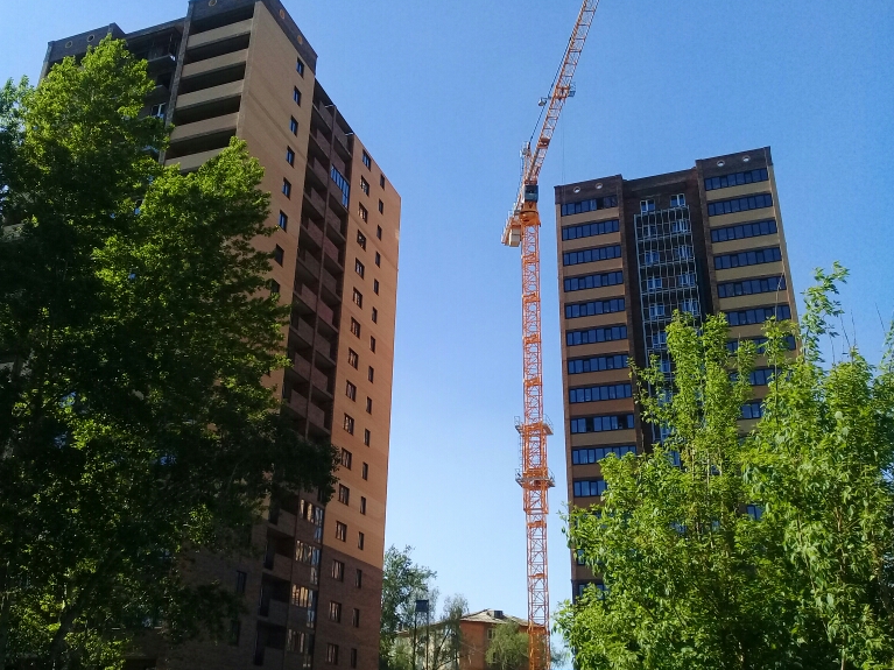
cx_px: 424
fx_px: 852
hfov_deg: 55.3
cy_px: 323
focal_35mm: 33
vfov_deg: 42.9
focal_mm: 3.3
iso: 50
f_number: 2.2
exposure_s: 1/822
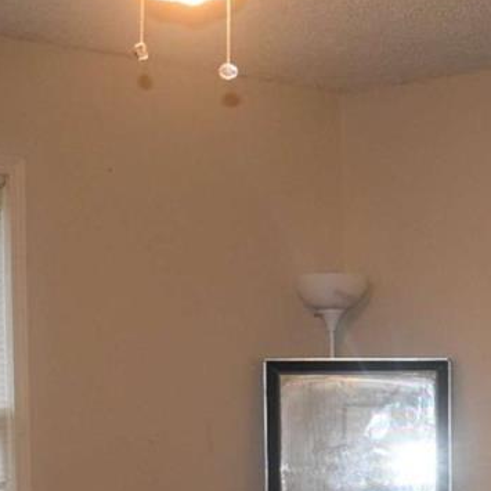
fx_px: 1592
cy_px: 437
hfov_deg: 17.3
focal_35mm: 99
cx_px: 436
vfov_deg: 17.3
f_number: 4
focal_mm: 27
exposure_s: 1/60
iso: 1600
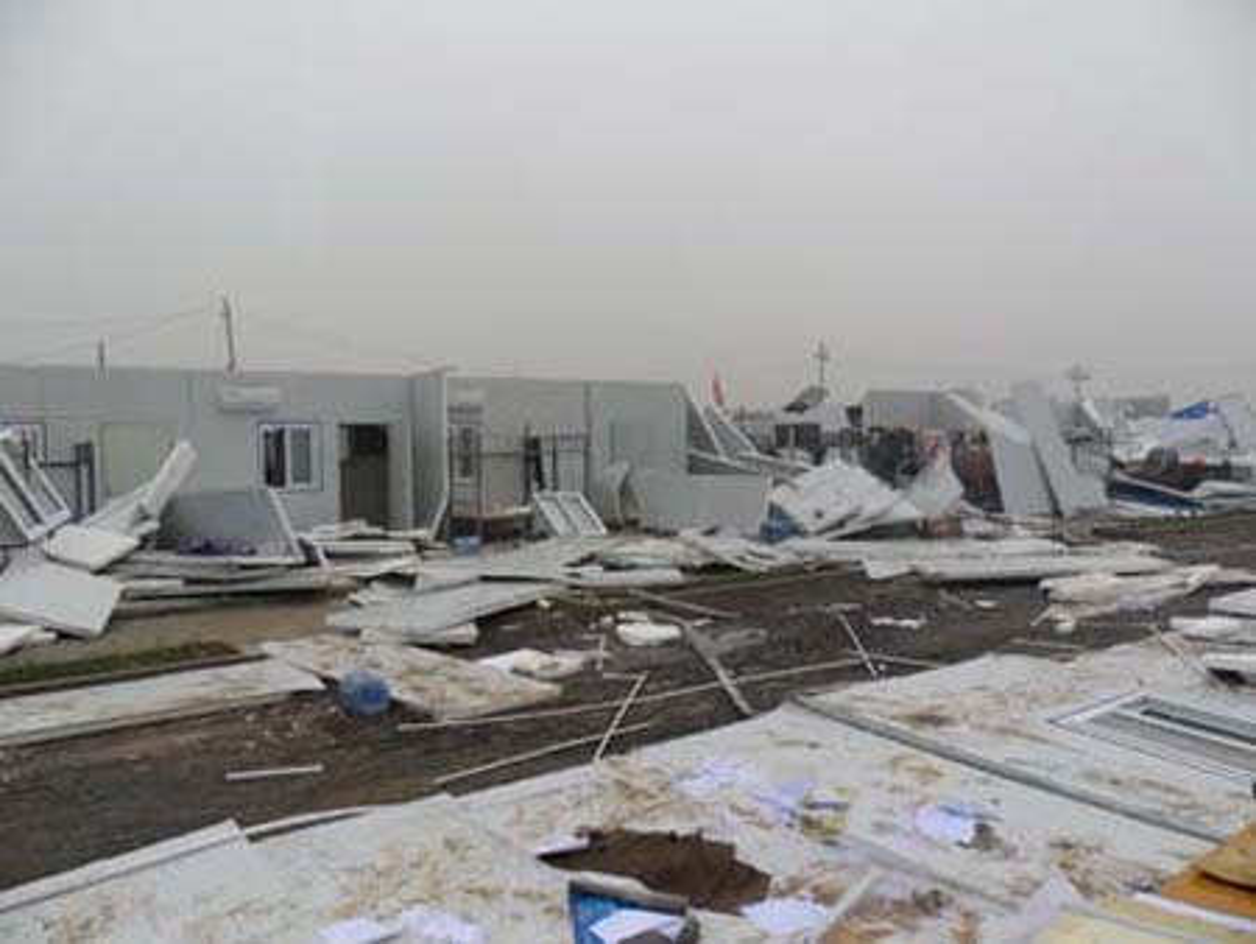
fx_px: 980
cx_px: 628
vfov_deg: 51.4
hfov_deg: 65.3
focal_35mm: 27
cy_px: 472
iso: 100
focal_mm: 4.9
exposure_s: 1/350
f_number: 3.5
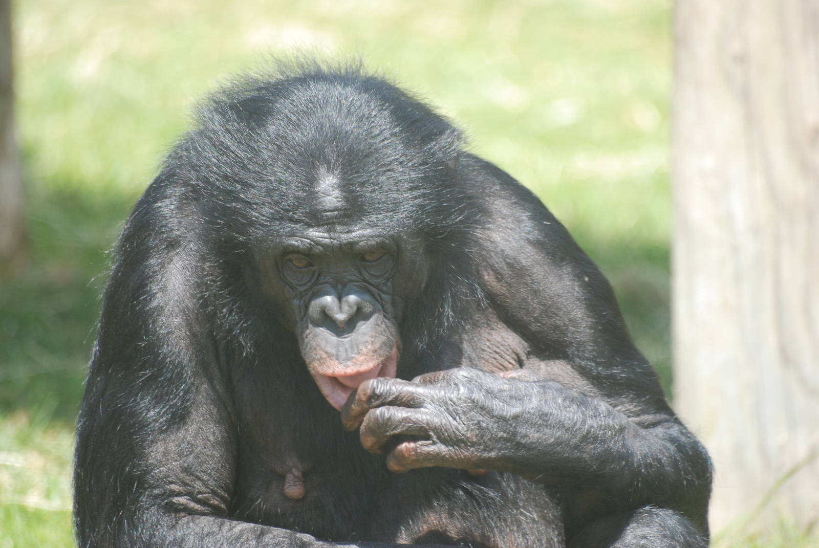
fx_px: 10250
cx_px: 410
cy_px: 274
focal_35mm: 450
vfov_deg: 3.1
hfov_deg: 4.6
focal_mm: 300
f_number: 5.6
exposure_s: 1/320
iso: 400
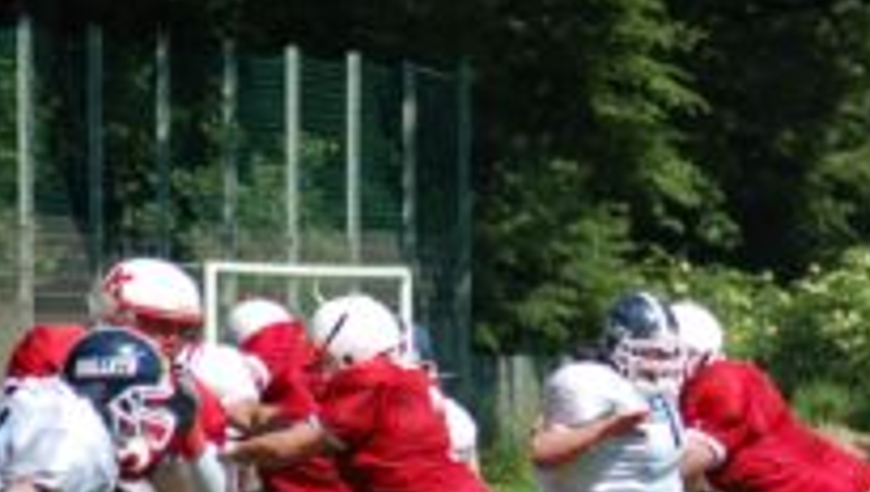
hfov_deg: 5.2
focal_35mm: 415
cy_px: 556
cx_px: 927
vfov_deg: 2.9
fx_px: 9587
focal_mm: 120
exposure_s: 1/1000
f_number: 4.2
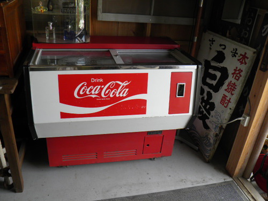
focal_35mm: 30
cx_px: 134
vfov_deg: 46.8
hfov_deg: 60.0
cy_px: 100
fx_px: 232
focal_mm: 5.5
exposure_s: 1/50
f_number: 3.3
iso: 50
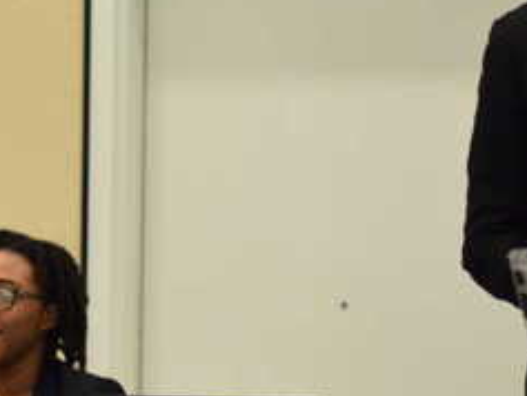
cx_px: -167
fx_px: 3183
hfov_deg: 9.3
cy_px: 394
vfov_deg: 7.1
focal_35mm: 209
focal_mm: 50
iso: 800
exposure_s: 1/250
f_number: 1.8
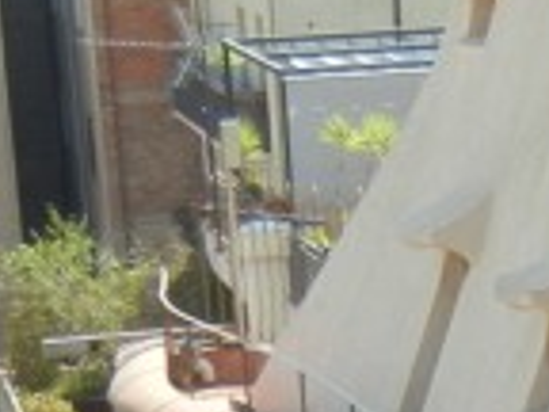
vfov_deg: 6.7
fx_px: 3378
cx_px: 606
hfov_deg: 9.2
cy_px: 923
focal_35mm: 213
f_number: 3.5
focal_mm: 5.4
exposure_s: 1/506
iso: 160
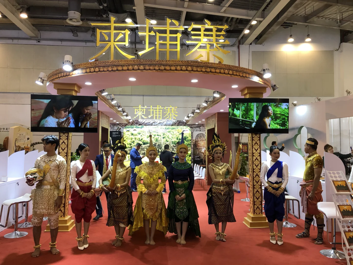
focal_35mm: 28
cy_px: 132
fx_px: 286
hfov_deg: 63.4
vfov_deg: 49.7
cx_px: 176
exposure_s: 1/33
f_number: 1.8
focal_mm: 4
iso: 32
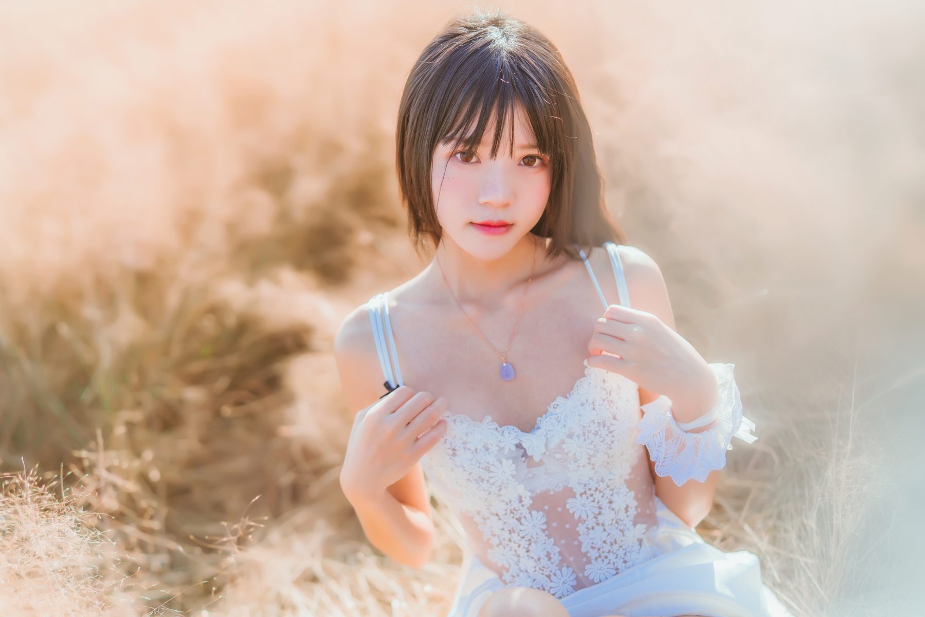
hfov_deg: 39.6
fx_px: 1285
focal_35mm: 50
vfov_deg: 27.0
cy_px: 308
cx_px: 462
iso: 80
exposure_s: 1/1000
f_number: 2
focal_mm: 50
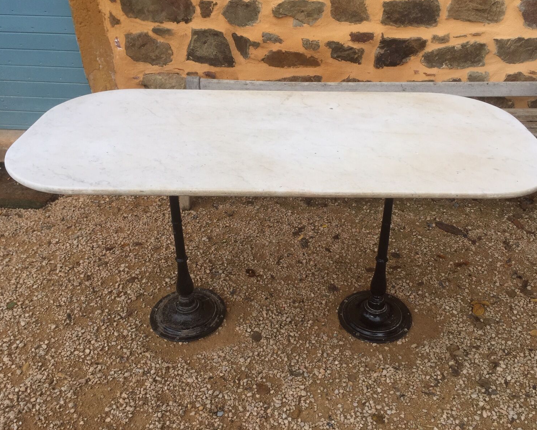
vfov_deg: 47.1
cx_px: 286
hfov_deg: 57.1
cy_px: 212
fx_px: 493
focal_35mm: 31
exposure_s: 1/282
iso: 32
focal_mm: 4.15
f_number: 2.2
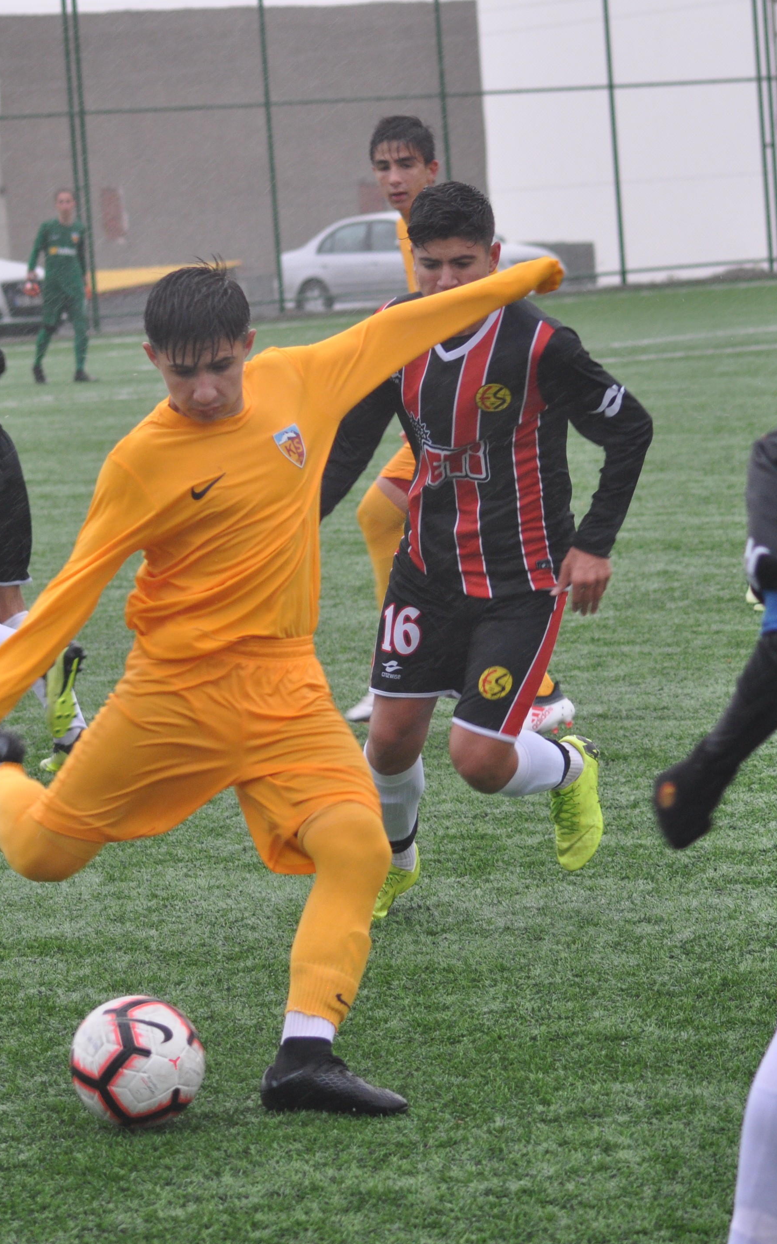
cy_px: 622
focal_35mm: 162
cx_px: 294
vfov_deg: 12.9
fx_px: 5489
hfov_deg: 8.1
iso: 640
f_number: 4
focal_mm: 70
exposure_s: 1/250
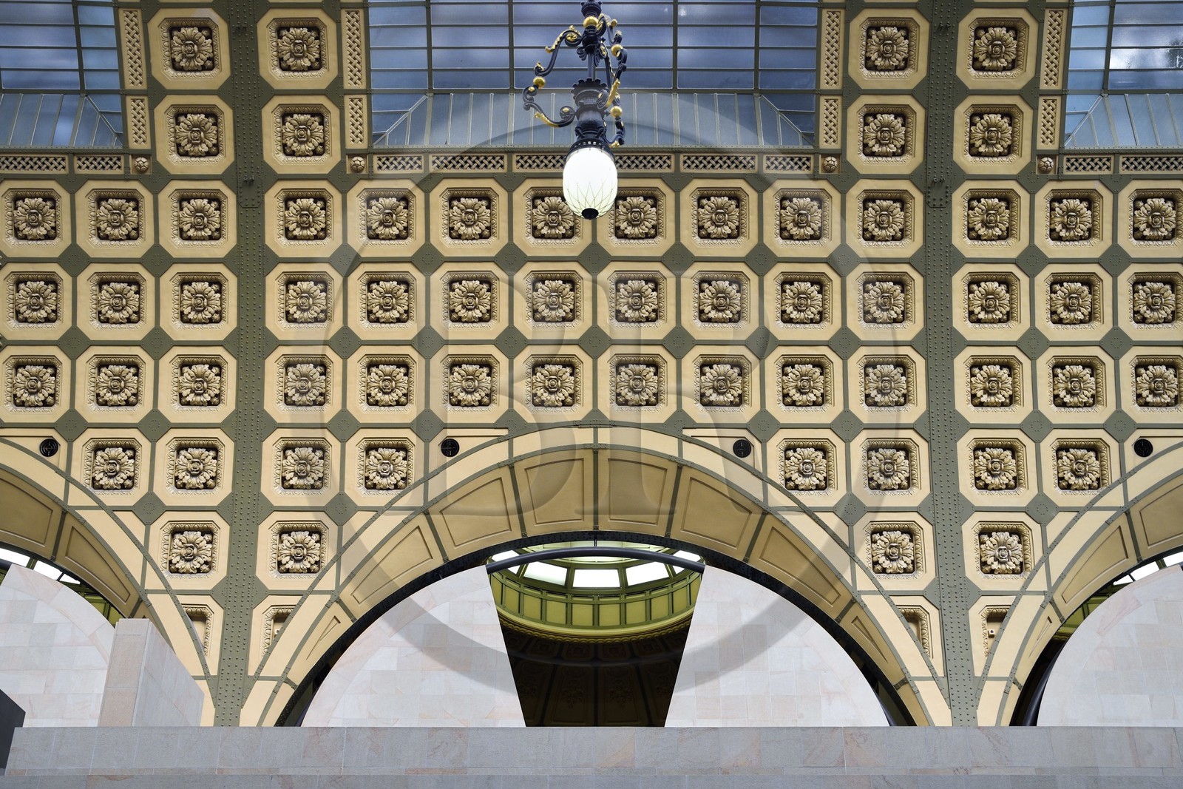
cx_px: 592
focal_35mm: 44
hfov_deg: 44.5
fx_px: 1446
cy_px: 394
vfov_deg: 30.5
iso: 800
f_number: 6.3
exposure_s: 1/80
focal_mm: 44
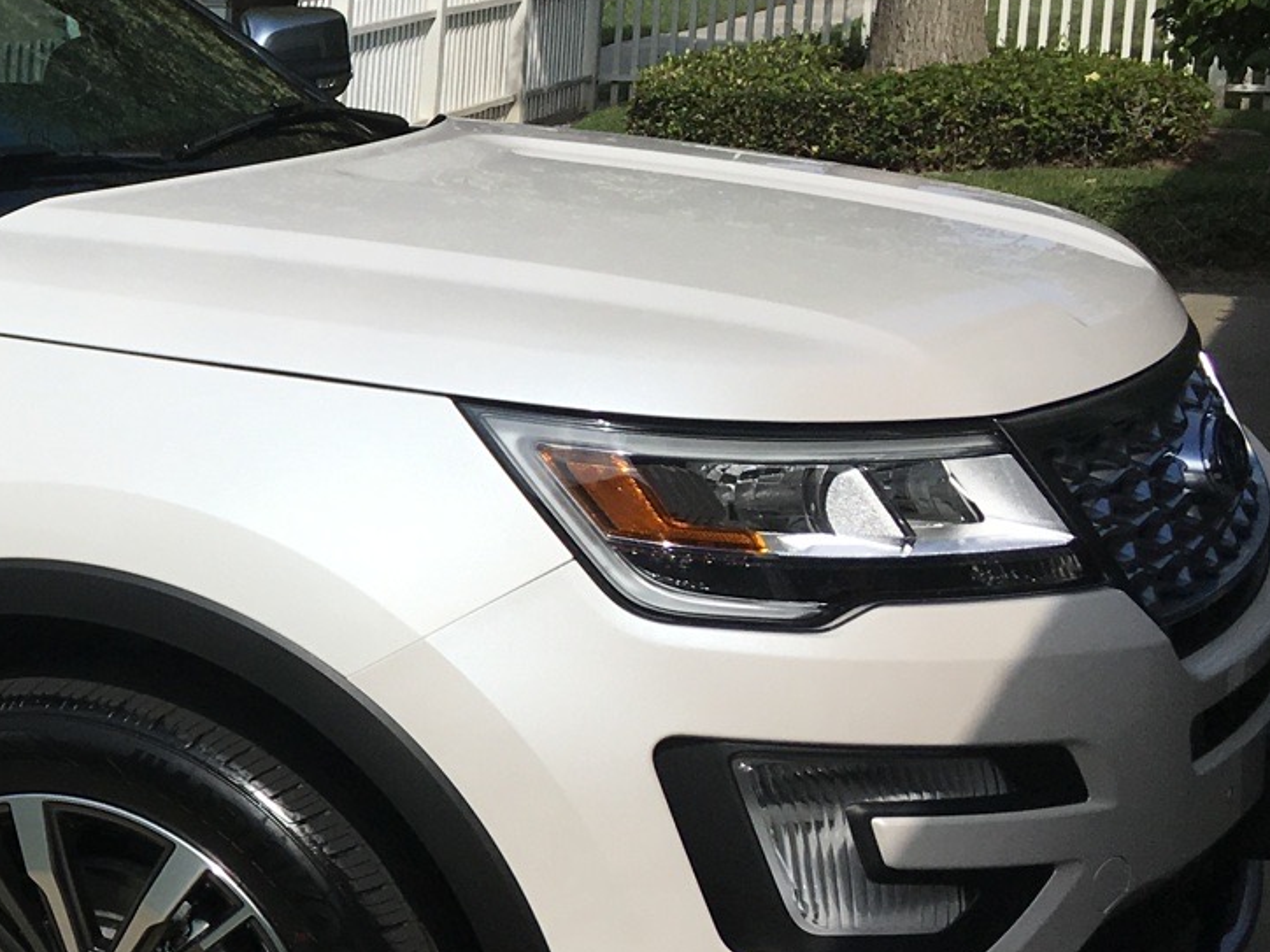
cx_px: -398
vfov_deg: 18.0
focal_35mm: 82
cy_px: 540
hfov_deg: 21.5
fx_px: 3008
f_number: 2.2
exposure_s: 1/3344
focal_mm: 4.15
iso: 25
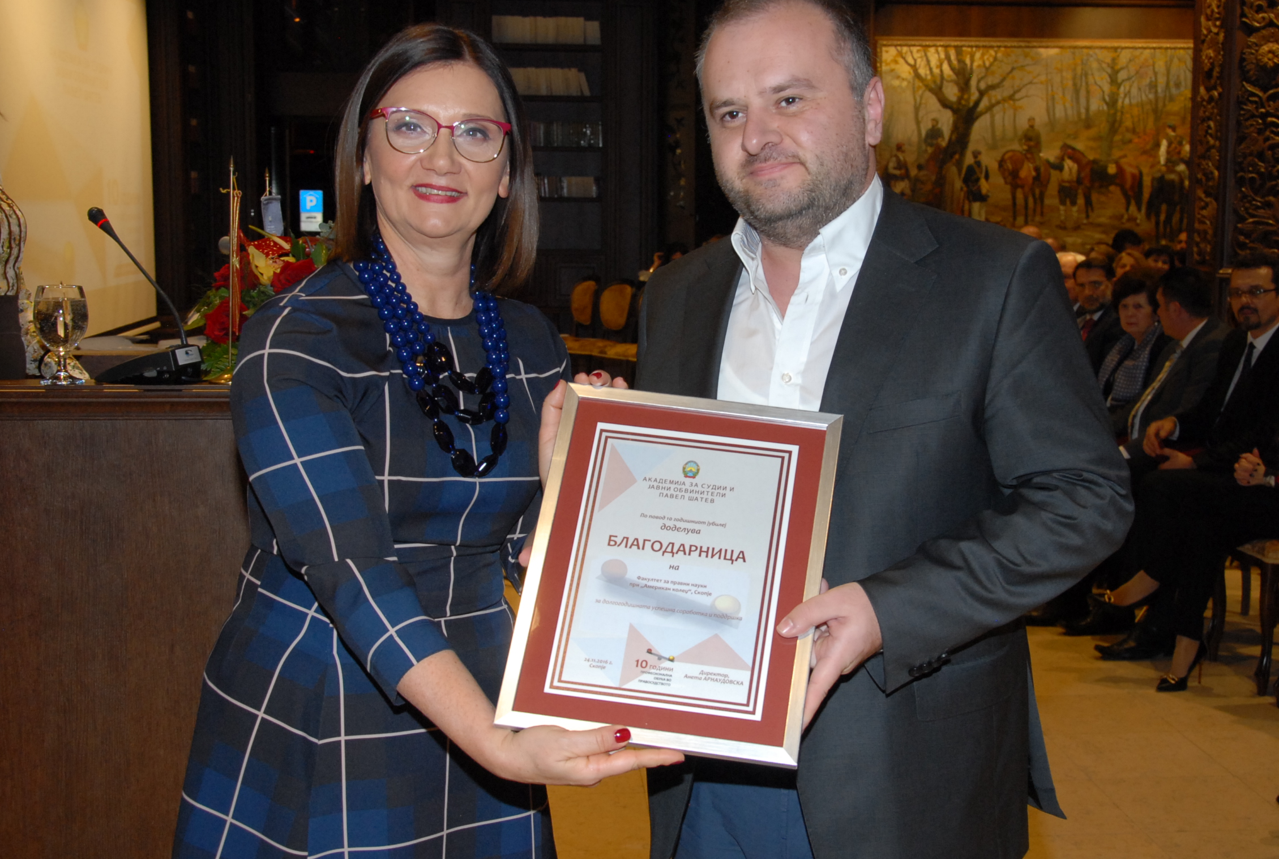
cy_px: 406
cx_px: 687
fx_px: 1780
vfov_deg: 27.1
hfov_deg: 39.5
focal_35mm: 50
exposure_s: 1/60
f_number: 6.3
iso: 500
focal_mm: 26
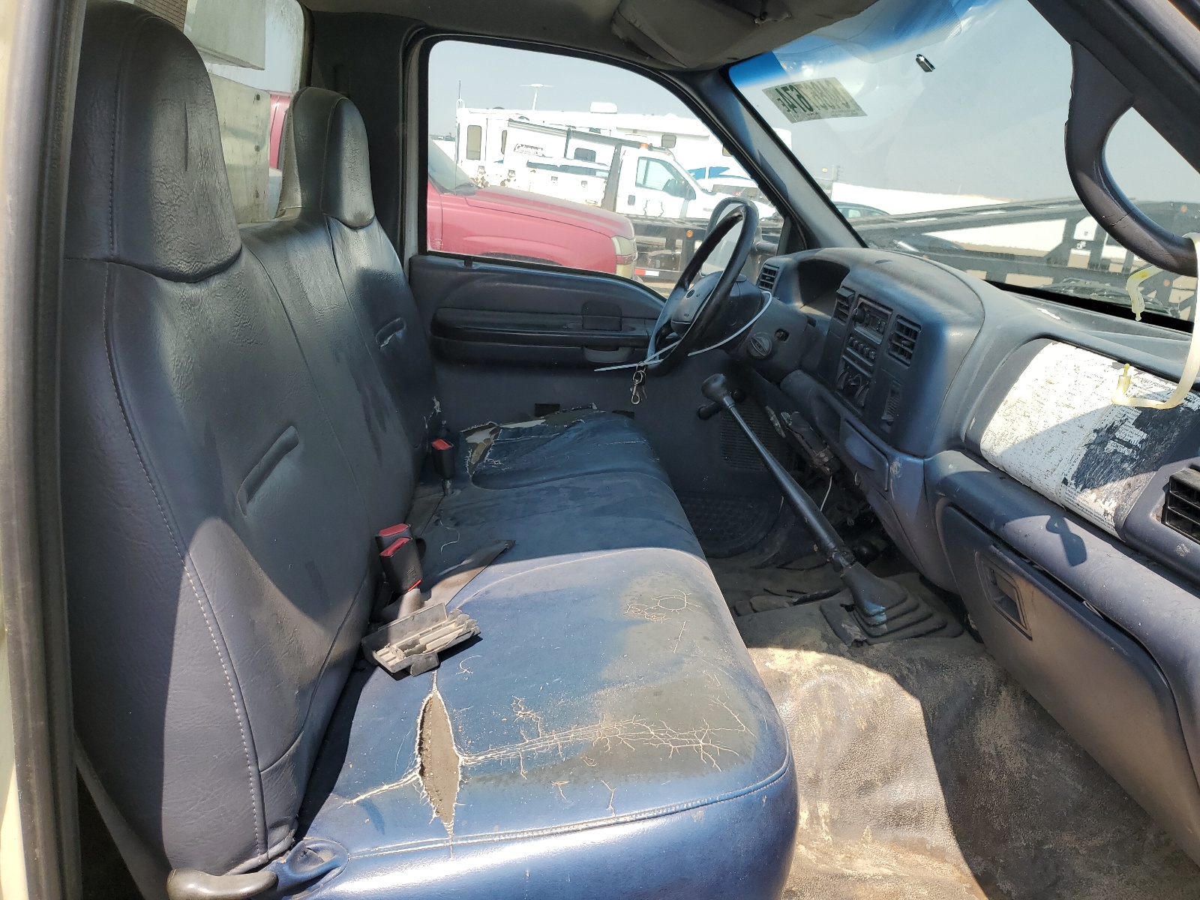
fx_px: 901
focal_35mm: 26
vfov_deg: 53.1
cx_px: 600
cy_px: 450
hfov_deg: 67.3
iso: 50
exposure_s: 1/1429
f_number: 1.5
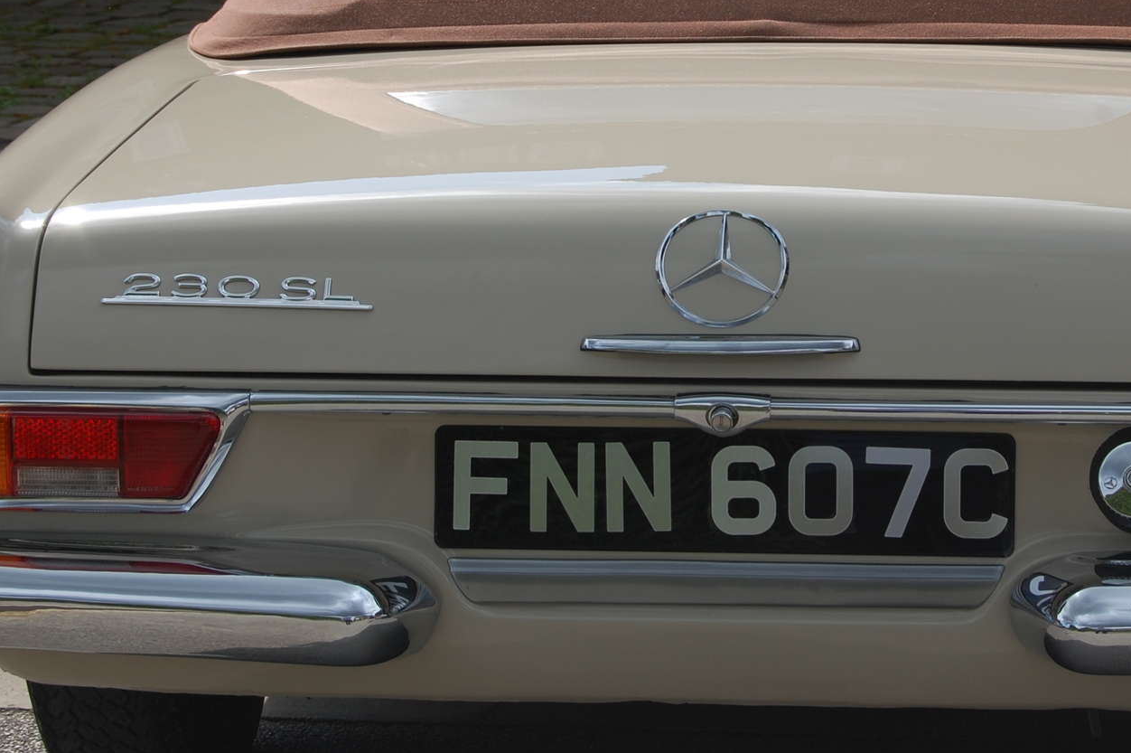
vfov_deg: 12.7
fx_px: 3384
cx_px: 743
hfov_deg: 18.9
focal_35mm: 108
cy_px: 200
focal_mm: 45
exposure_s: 1/320
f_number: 9
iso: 200
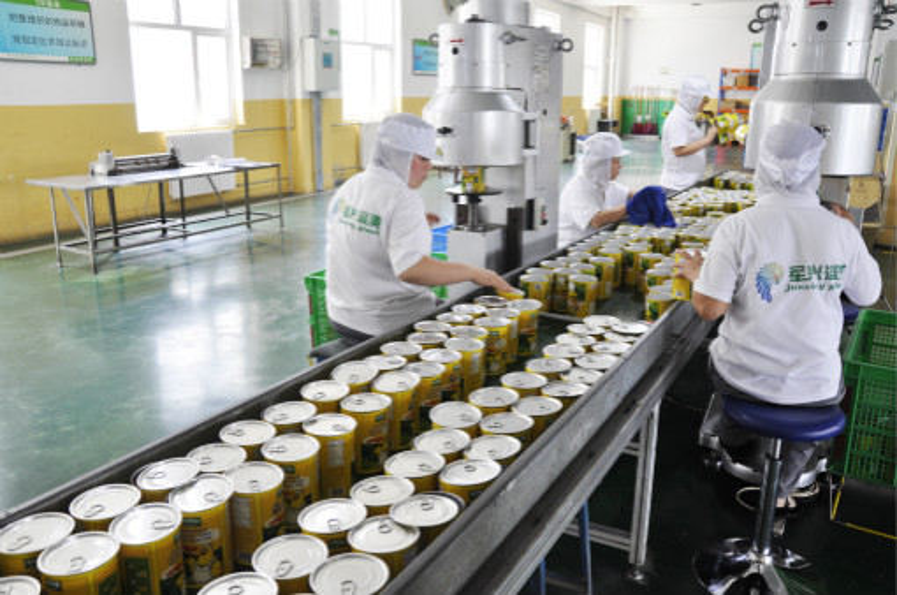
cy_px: 298
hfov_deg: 59.6
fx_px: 783
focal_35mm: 32
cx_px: 448
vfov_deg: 41.6
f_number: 5.6
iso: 360
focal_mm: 21
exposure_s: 1/30
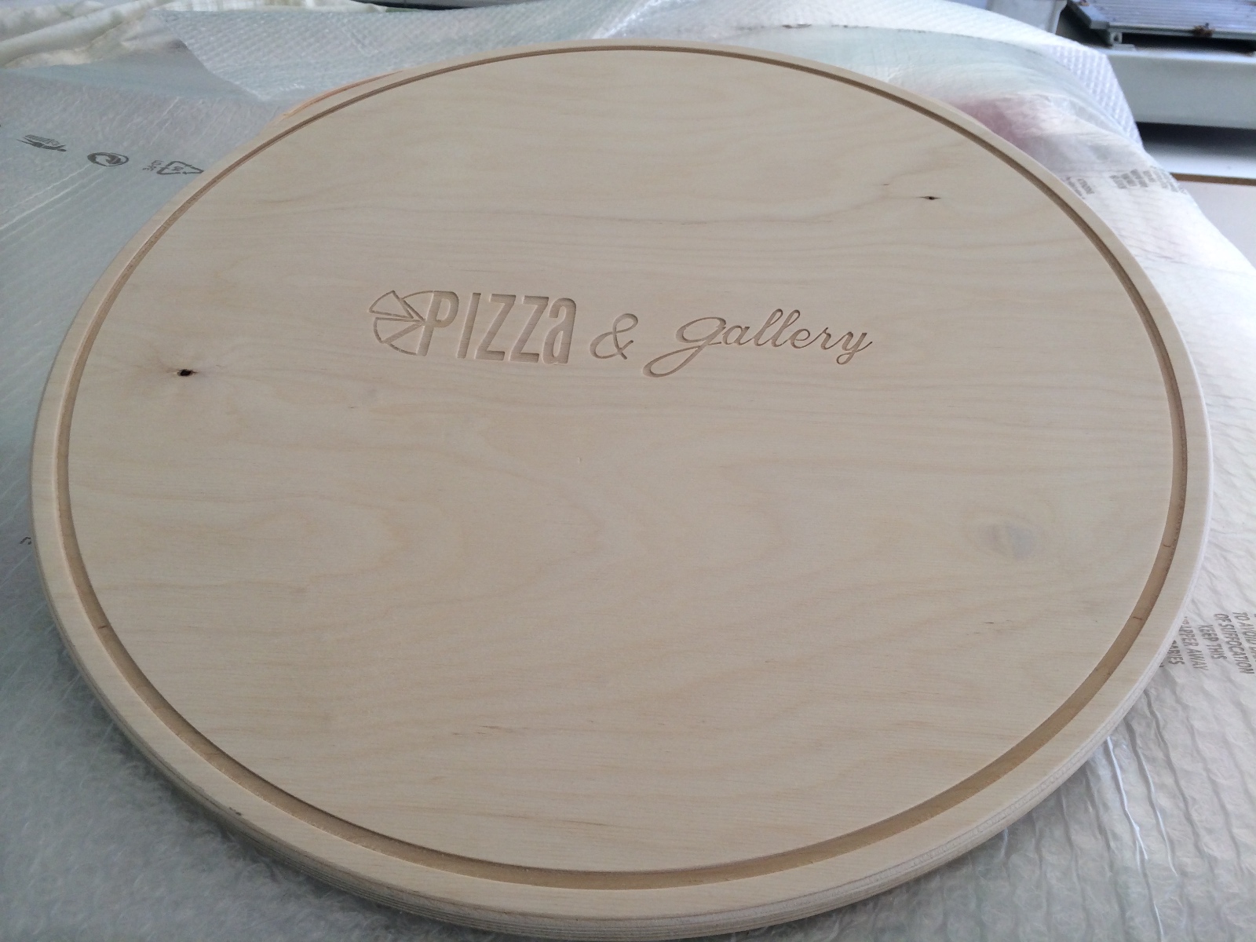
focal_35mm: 30
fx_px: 1089
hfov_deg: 60.0
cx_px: 628
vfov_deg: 46.8
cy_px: 471
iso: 50
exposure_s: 1/60
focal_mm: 4.12
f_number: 2.2
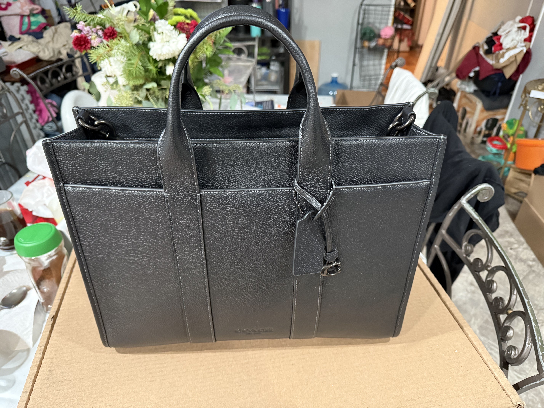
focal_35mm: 24
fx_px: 377
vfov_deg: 56.8
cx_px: 272
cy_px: 204
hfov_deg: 71.6
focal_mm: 6.76
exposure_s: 1/40
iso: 800
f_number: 1.78
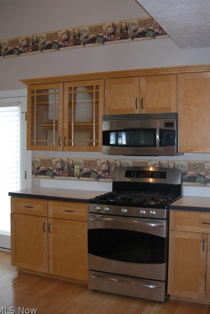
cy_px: 158
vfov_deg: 48.5
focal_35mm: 40
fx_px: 350
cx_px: 114
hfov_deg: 33.4
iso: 81
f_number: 2.8
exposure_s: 1/60.1
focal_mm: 7.8
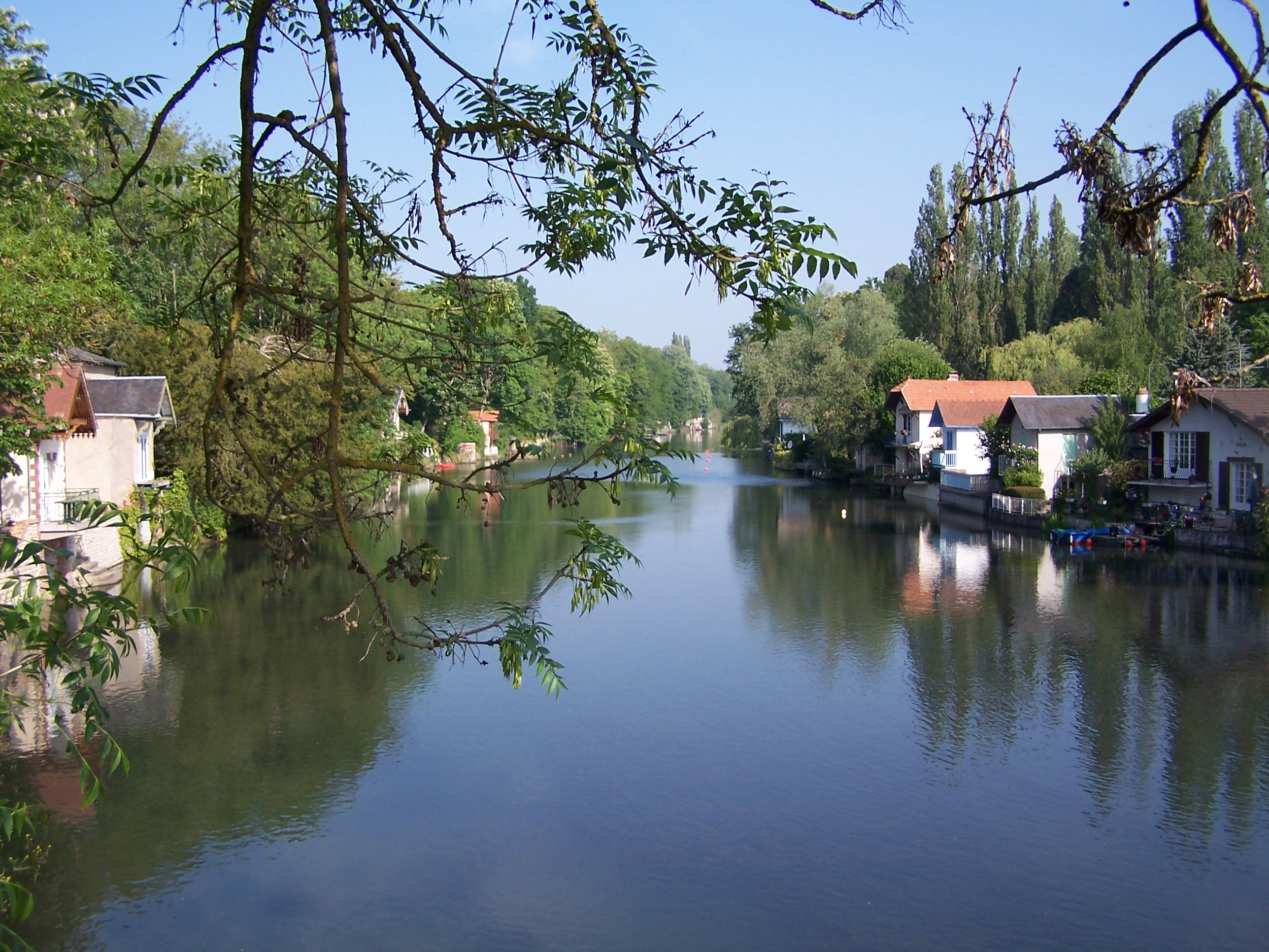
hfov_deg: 49.0
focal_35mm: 38
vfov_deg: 37.7
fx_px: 1393
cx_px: 634
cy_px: 476
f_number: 2.8
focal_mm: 6.3
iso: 80
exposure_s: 1/800
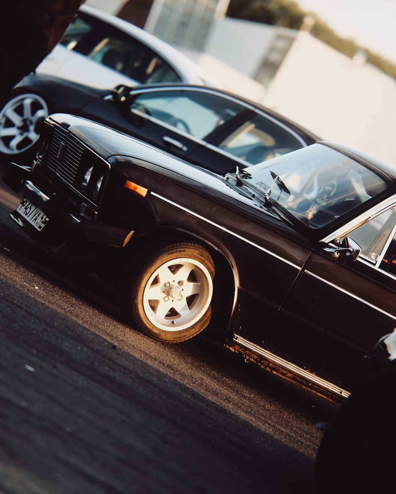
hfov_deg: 9.7
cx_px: 194
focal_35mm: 160
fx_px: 2344
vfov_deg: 12.1
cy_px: 246
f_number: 1.2
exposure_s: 1/1800
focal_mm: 75
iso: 320
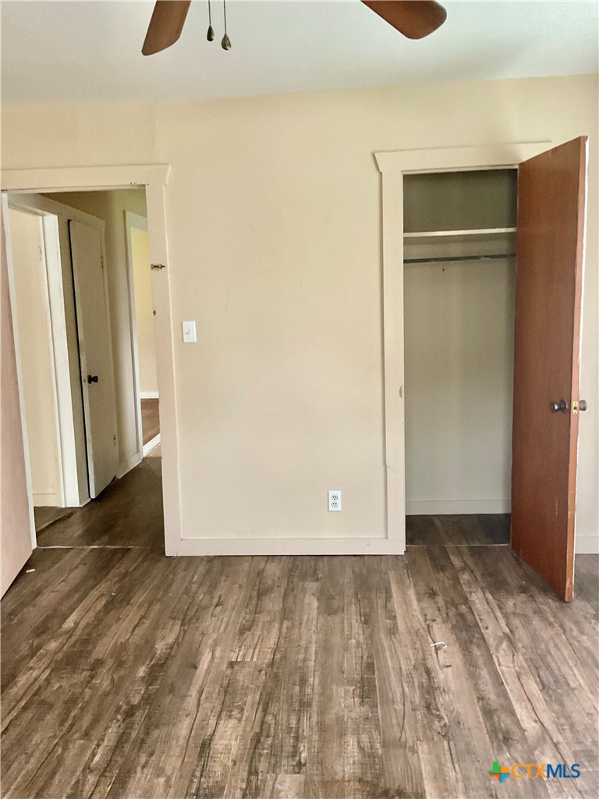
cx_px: 300
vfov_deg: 61.7
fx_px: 669
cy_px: 400
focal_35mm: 29
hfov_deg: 48.2
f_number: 1.8
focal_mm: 3
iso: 160
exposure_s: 1/60
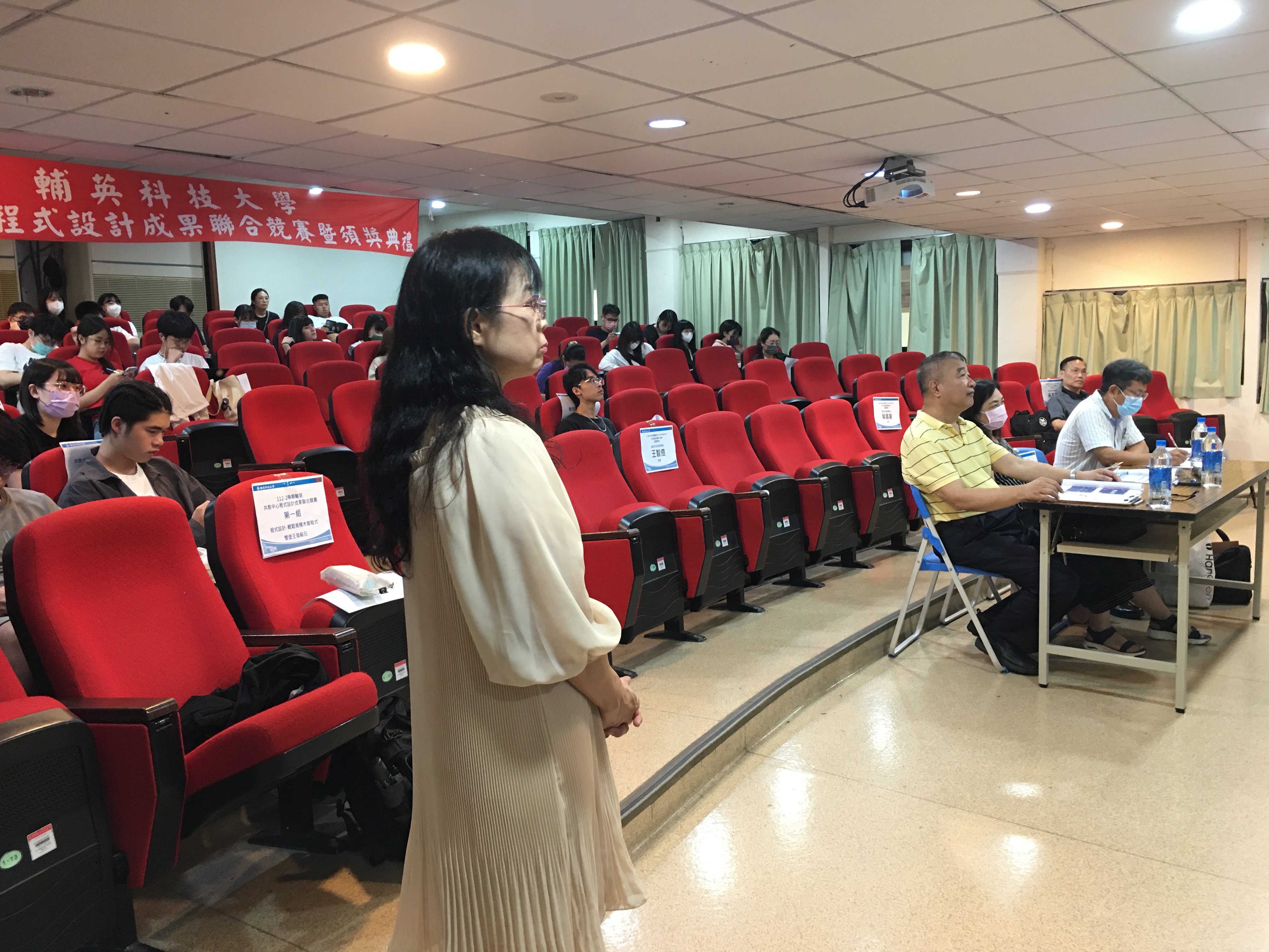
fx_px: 1063
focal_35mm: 29
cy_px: 476
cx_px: 634
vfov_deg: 48.2
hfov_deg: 61.7
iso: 50
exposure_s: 1/15
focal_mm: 4.15
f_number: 2.2
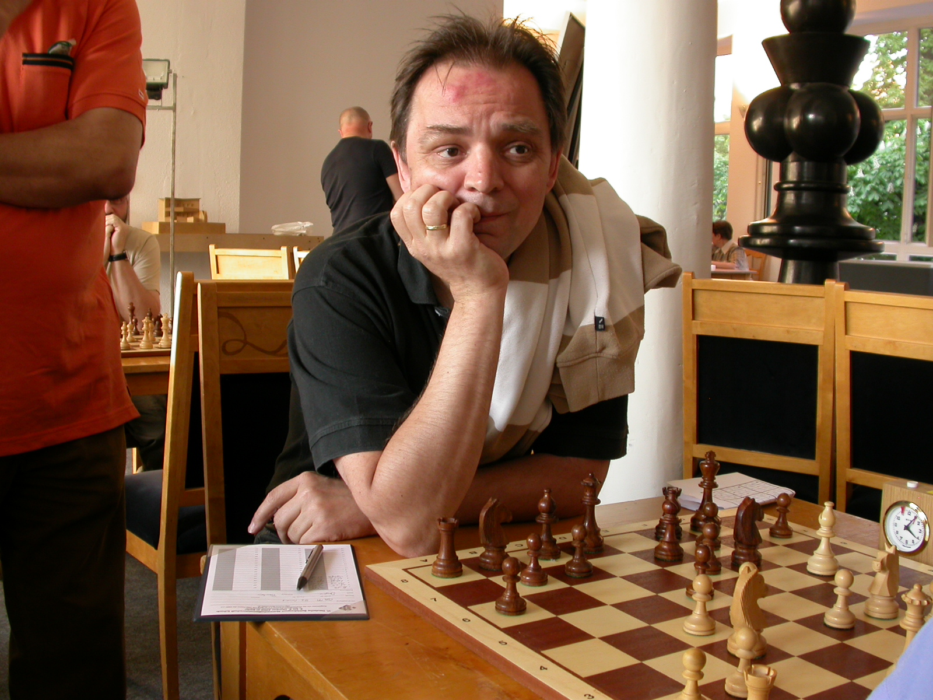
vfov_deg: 37.7
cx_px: 466
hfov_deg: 49.0
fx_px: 1024
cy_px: 350
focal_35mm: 38
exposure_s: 1/16.5
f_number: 3.7
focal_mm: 7.85
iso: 100
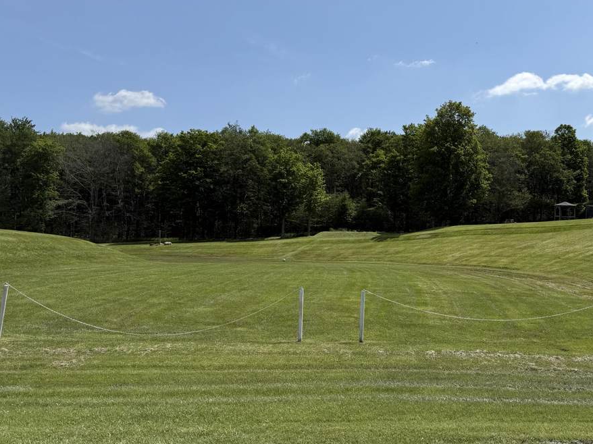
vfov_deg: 40.7
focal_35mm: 35
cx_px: 398
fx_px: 599
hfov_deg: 51.6
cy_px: 221
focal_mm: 6.76
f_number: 1.78
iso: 80
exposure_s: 1/6173
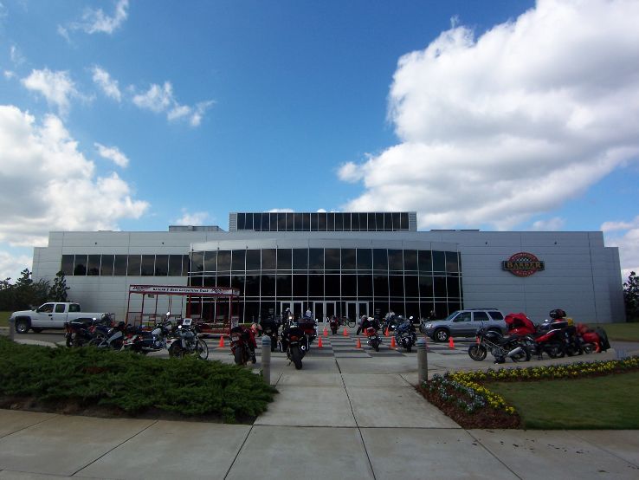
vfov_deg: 58.9
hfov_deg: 73.9
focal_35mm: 23
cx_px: 320
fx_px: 425
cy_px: 240
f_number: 5.6
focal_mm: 3.8
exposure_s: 1/320
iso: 64
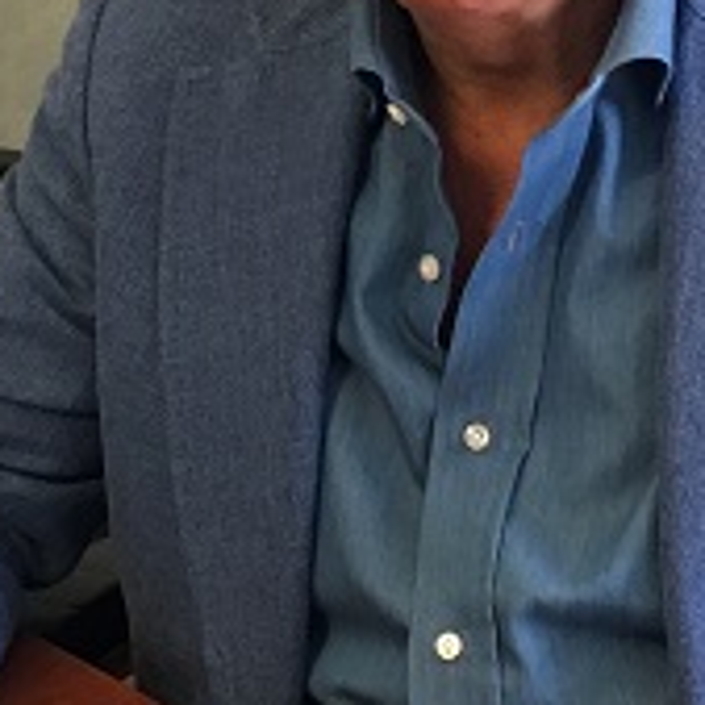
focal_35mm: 121
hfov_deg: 14.4
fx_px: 2788
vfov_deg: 14.4
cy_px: 221
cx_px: 480
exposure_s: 1/33
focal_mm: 4.15
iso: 200
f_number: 2.2
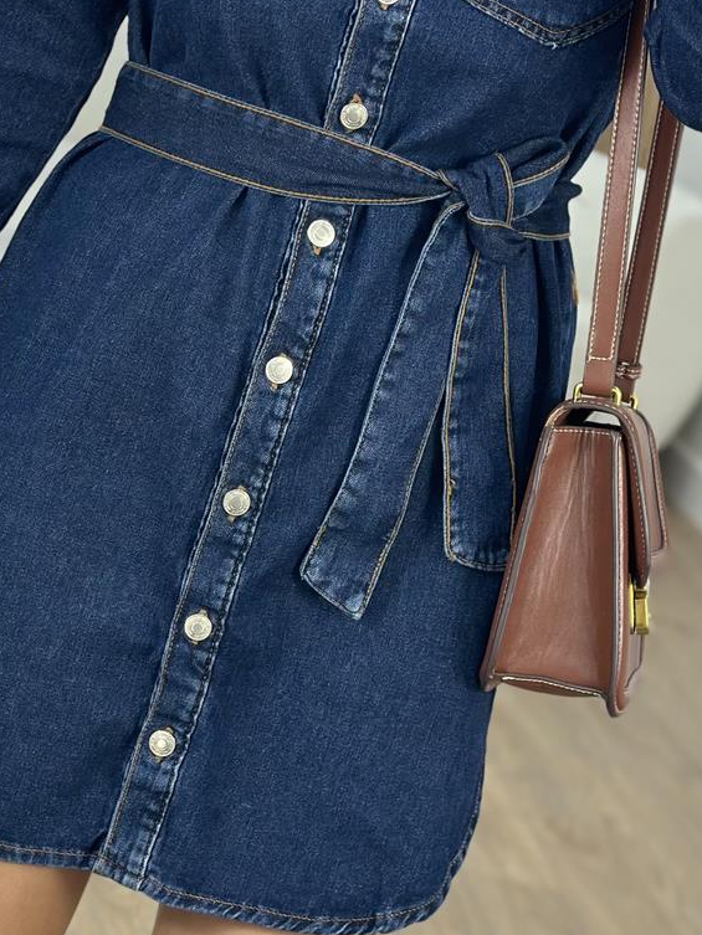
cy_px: 387
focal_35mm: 102
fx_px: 2757
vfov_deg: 19.2
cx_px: 142
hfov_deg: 14.4
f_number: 1.78
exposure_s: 1/100
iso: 64
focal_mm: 6.86
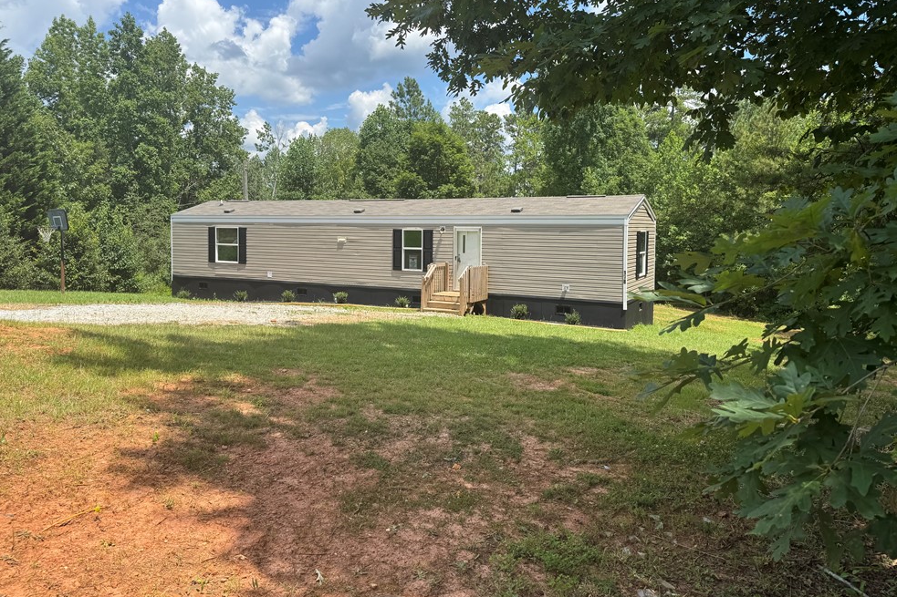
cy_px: 252
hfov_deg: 69.4
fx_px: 648
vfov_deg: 49.3
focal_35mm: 26
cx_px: 437
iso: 80
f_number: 1.78
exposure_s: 1/2833
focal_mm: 6.76
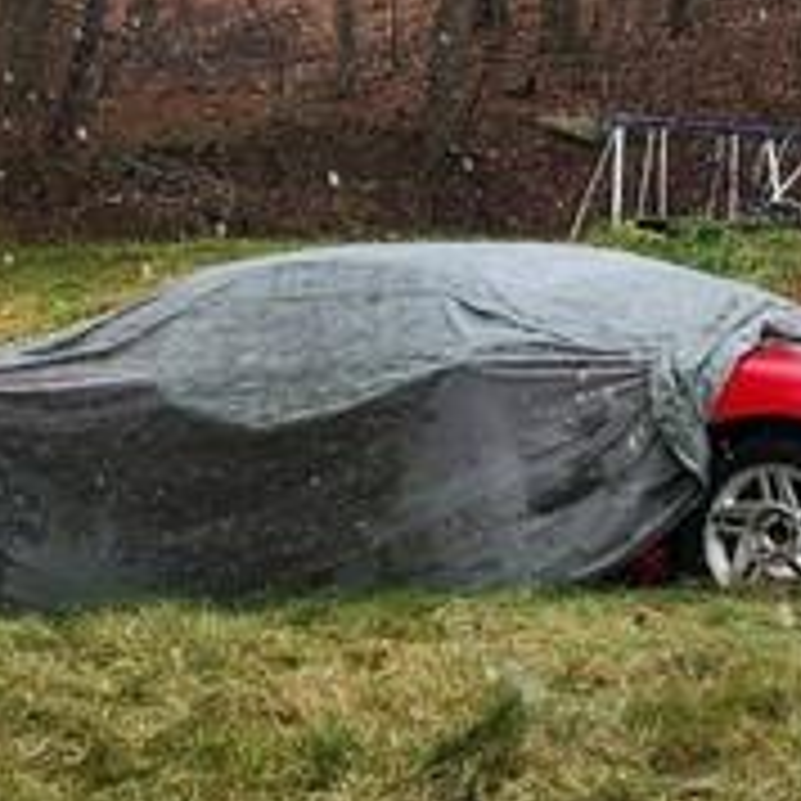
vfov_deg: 14.8
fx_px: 3063
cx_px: 1850
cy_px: 171
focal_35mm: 117
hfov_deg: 12.2
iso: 20
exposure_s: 1/232
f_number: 1.8
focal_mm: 5.4
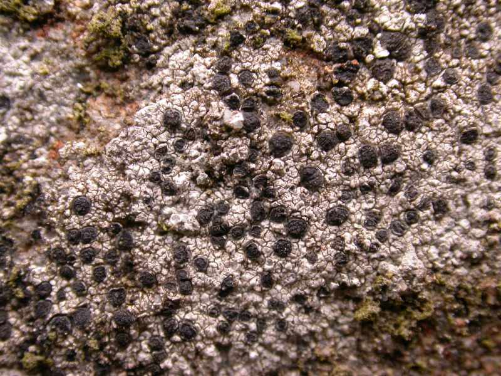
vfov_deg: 18.7
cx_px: 250
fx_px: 1143
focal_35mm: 79
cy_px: 188
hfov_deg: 24.7
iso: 100
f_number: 4
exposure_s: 1/102
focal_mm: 16.4
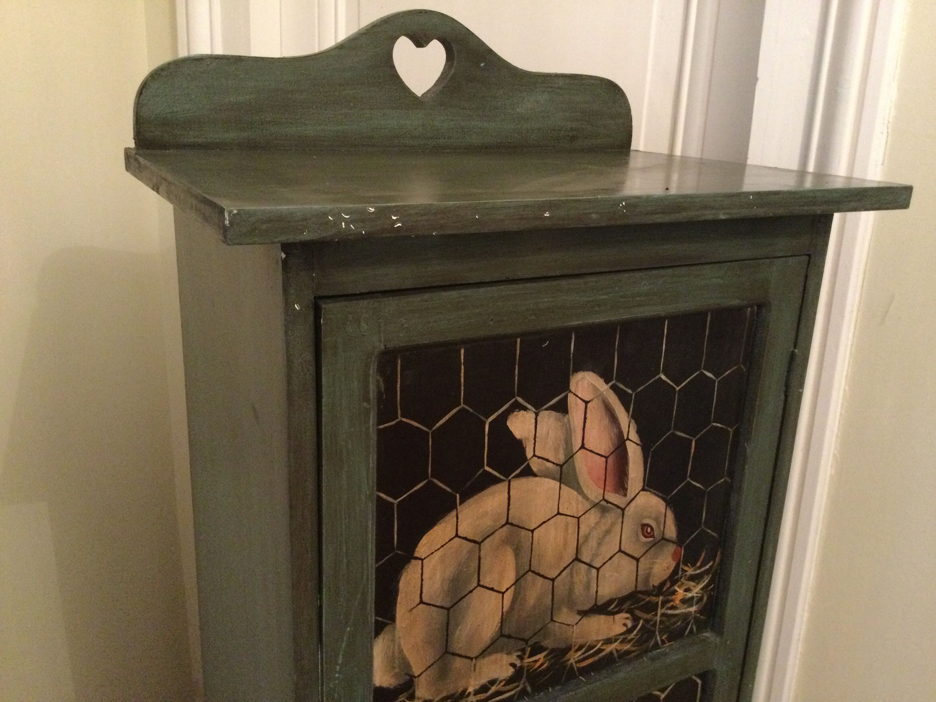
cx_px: 468
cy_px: 351
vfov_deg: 45.4
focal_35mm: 31
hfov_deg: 58.4
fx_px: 838
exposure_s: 1/17
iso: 500
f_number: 2.4
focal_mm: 3.3
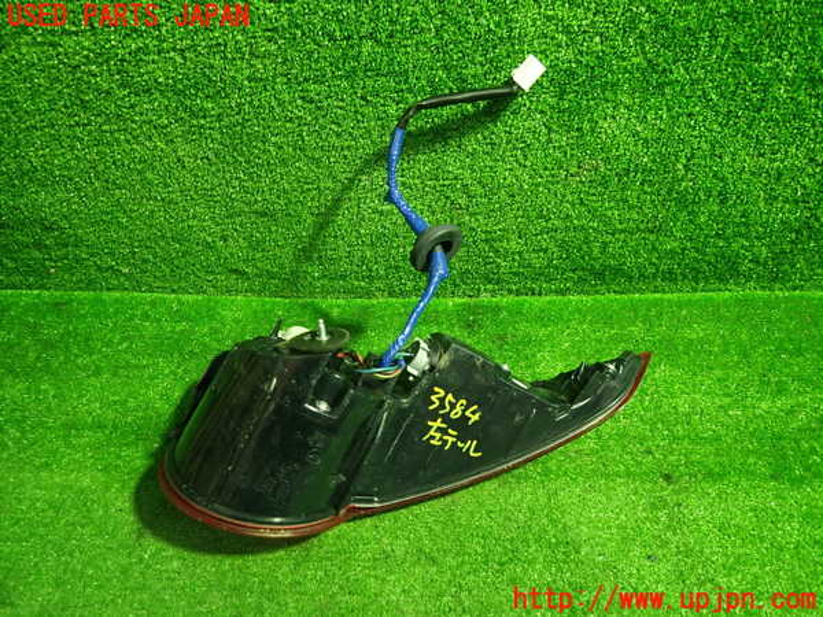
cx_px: 412
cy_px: 308
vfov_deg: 54.9
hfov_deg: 69.4
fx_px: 594
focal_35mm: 25
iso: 320
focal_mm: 4.5
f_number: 2
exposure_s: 1/30
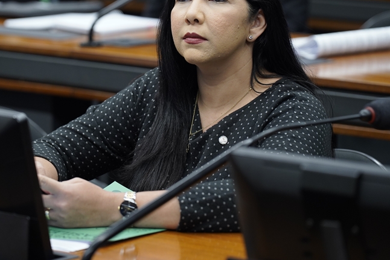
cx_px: 138
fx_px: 2037
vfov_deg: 7.3
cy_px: 91
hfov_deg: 10.9
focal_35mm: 188
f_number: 3.5
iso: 1250
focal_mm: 135
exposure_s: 1/200
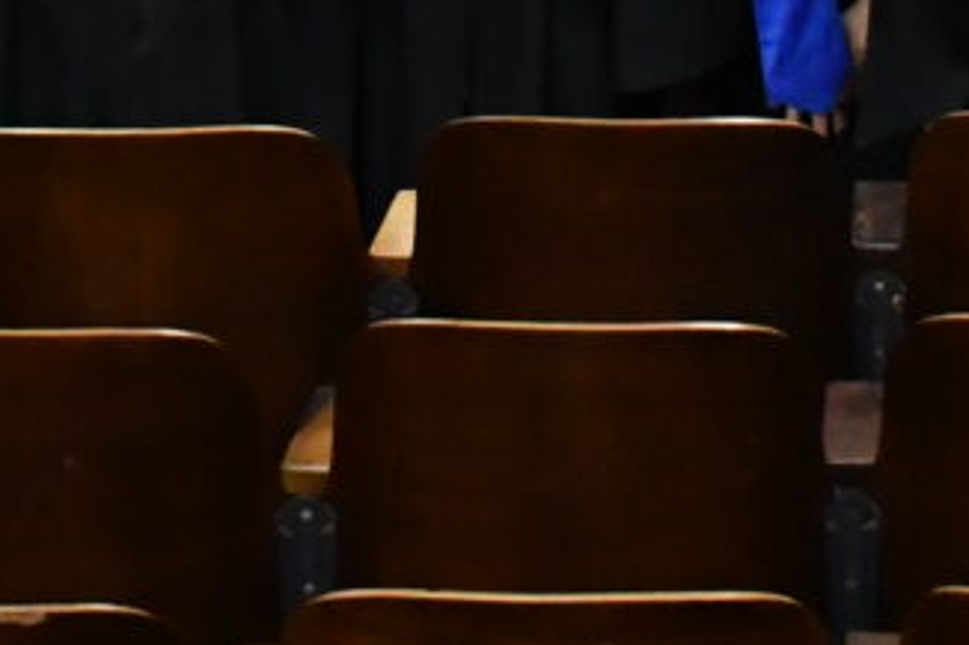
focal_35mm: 265
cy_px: -1147
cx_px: 416
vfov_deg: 5.0
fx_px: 7129
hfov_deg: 7.8
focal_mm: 30
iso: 5000
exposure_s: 1/60
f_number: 4
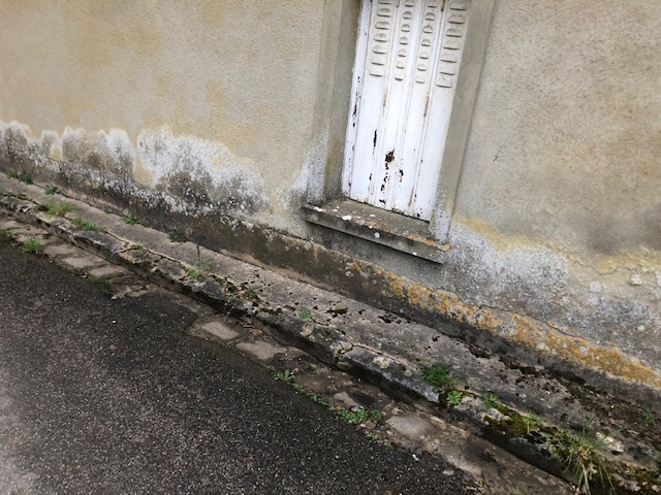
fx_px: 535
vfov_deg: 49.7
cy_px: 248
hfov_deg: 63.4
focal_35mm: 28
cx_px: 330
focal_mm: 3.99
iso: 25
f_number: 1.8
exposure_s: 1/30
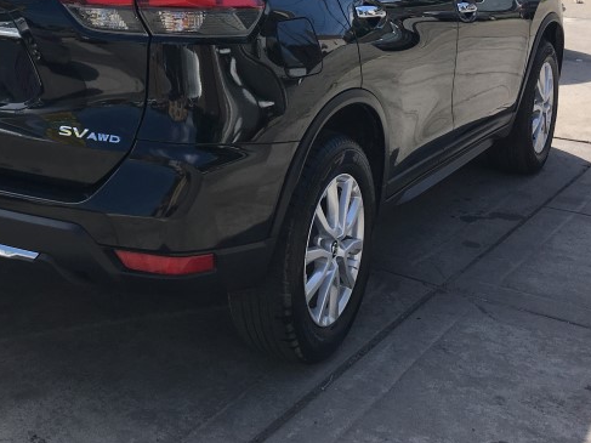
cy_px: 11
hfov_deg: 30.8
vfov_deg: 23.1
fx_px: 1041
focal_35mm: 61
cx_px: 110
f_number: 2.2
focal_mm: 4.15
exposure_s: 1/1148
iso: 25
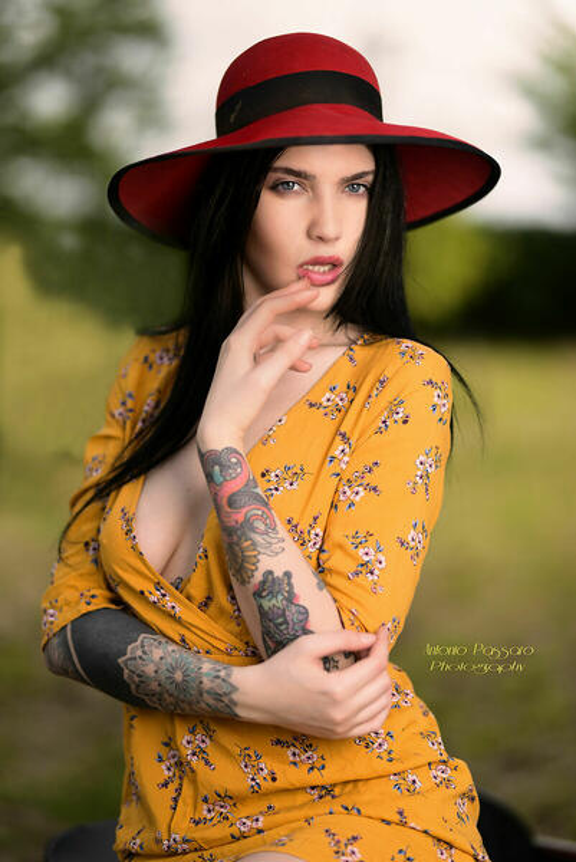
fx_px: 2036
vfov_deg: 23.9
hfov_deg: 16.1
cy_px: 431
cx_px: 288
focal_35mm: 85
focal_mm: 85
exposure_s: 1/4000
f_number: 1.4
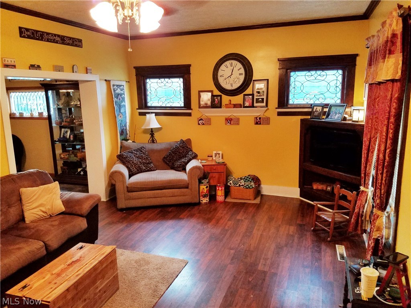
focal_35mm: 26
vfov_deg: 53.1
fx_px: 309
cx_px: 206
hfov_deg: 67.3
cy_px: 154
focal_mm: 4.2
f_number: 1.7
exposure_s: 1/60
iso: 160
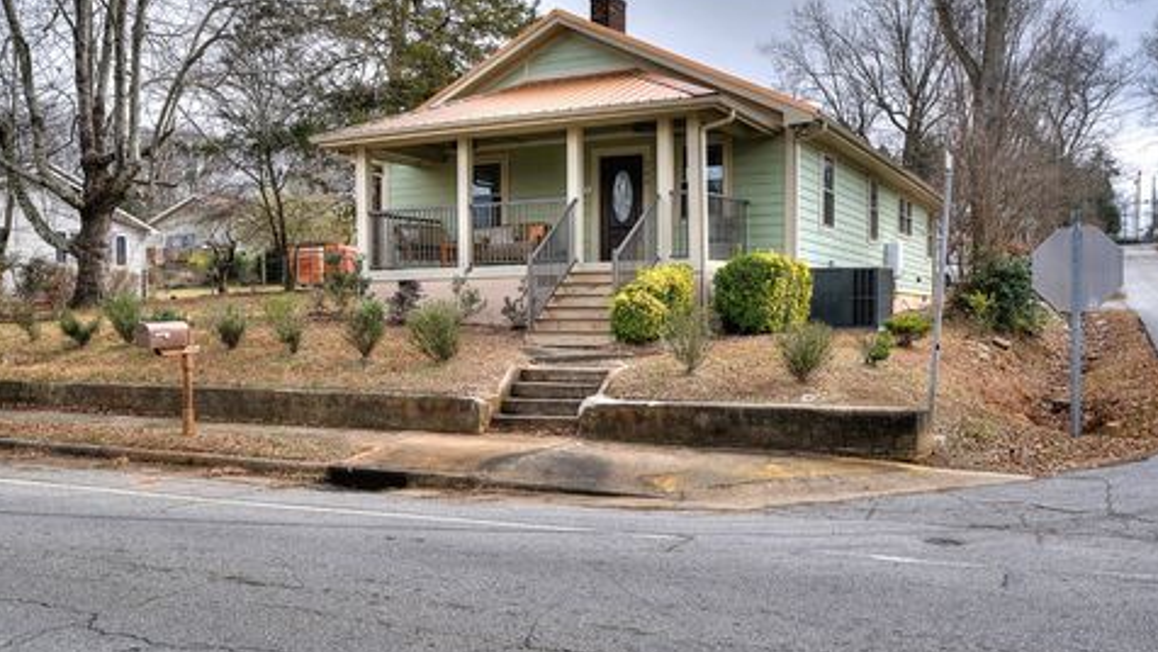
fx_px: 1014
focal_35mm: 33
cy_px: 298
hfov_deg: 59.5
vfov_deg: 35.6
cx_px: 581
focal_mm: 30
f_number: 11
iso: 400
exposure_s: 1/125
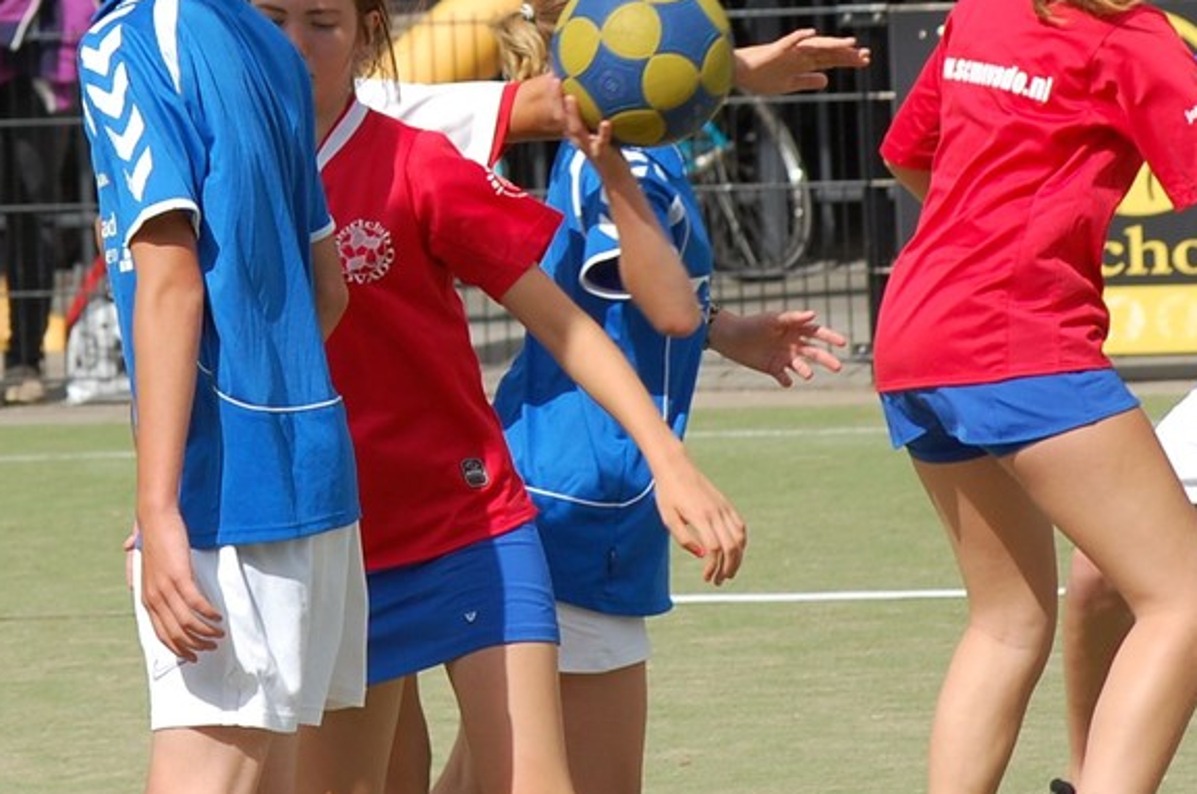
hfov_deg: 6.7
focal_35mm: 309
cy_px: 367
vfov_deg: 4.4
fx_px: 10260
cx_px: 687
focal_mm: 116
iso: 200
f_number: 7.1
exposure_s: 1/800
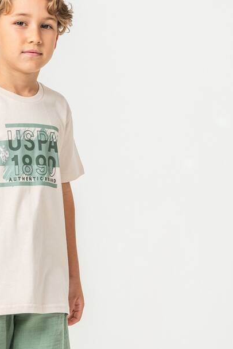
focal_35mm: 215
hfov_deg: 6.4
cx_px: 15
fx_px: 2085
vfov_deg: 9.5
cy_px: 270
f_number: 7.1
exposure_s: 1/125
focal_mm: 109
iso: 160
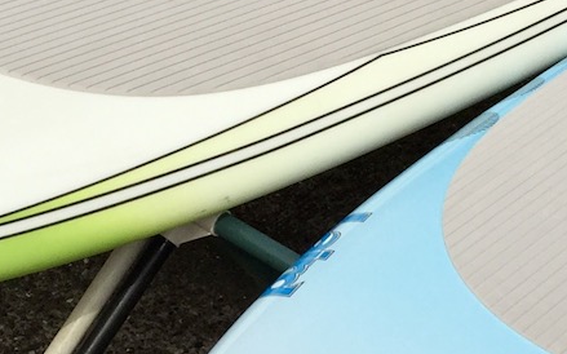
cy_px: 323
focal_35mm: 70
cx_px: 594
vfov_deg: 18.3
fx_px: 1081
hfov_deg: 27.4
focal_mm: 4.15
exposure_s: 1/2326
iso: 32
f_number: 2.2
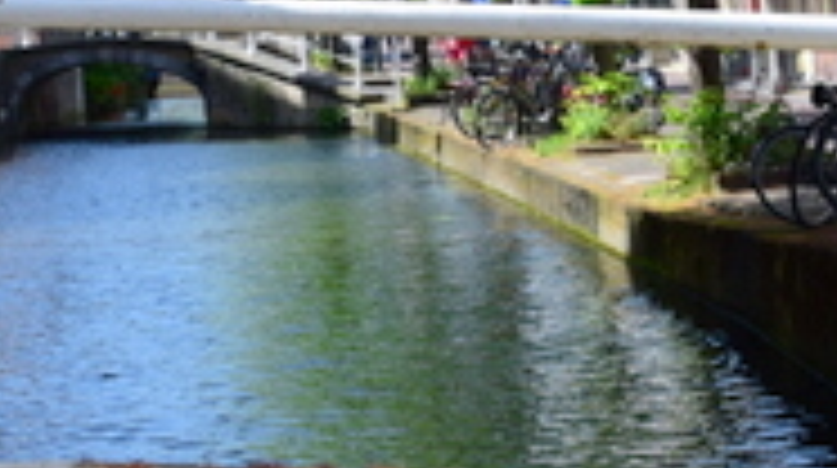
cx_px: 212
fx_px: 2704
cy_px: 158
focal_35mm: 122
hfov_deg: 17.5
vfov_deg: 9.9
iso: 125
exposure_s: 1/60
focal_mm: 18
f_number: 8
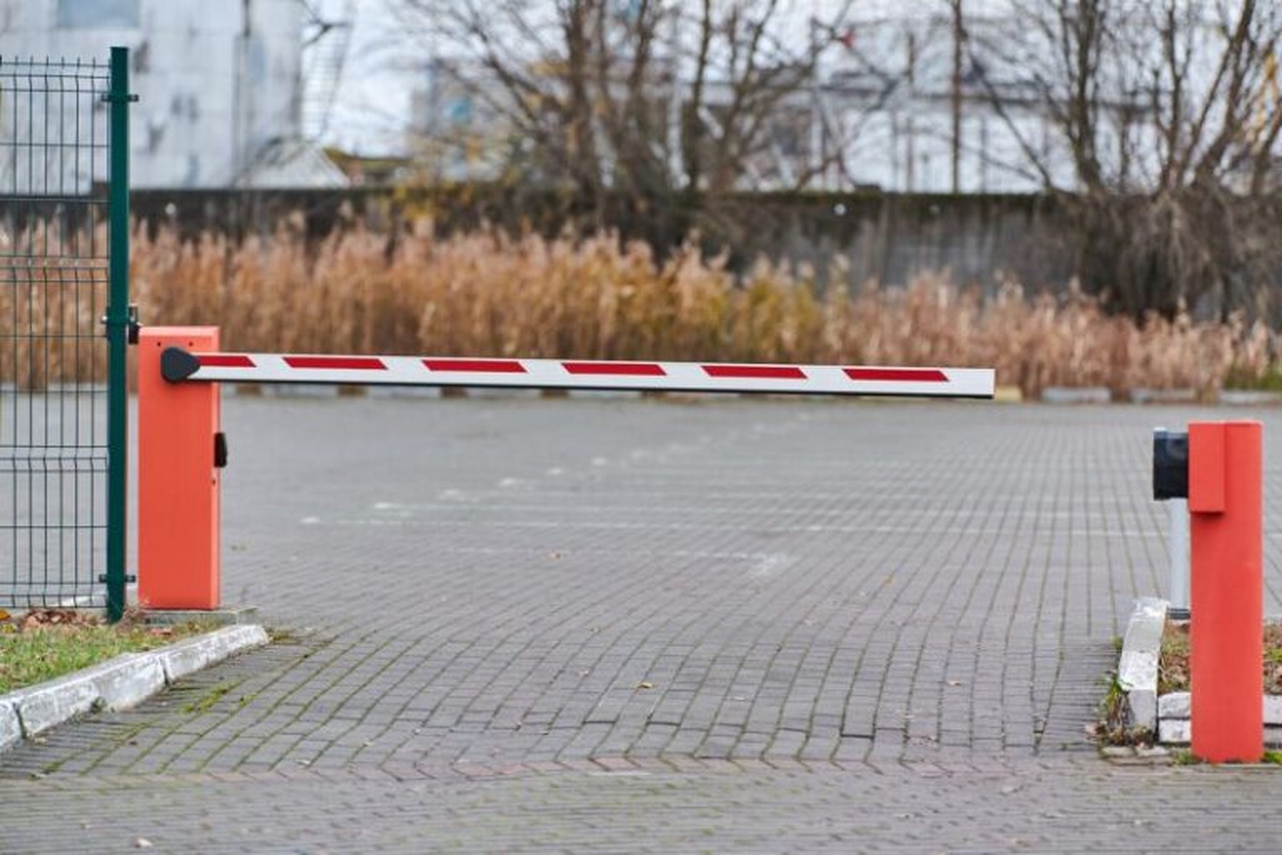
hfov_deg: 15.2
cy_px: 428
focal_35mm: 135
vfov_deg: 10.2
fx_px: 4807
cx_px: 641
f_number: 2.8
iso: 640
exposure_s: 1/250
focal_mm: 135
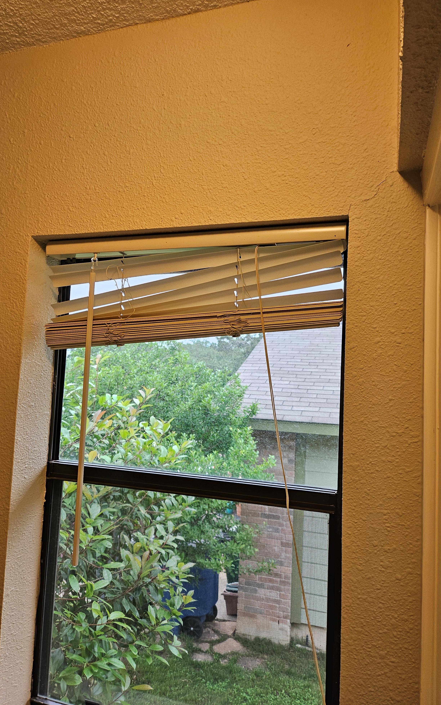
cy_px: 354
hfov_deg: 47.6
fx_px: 500
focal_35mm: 26
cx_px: 207
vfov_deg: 70.4
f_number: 1.8
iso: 100
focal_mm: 5
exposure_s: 1/120
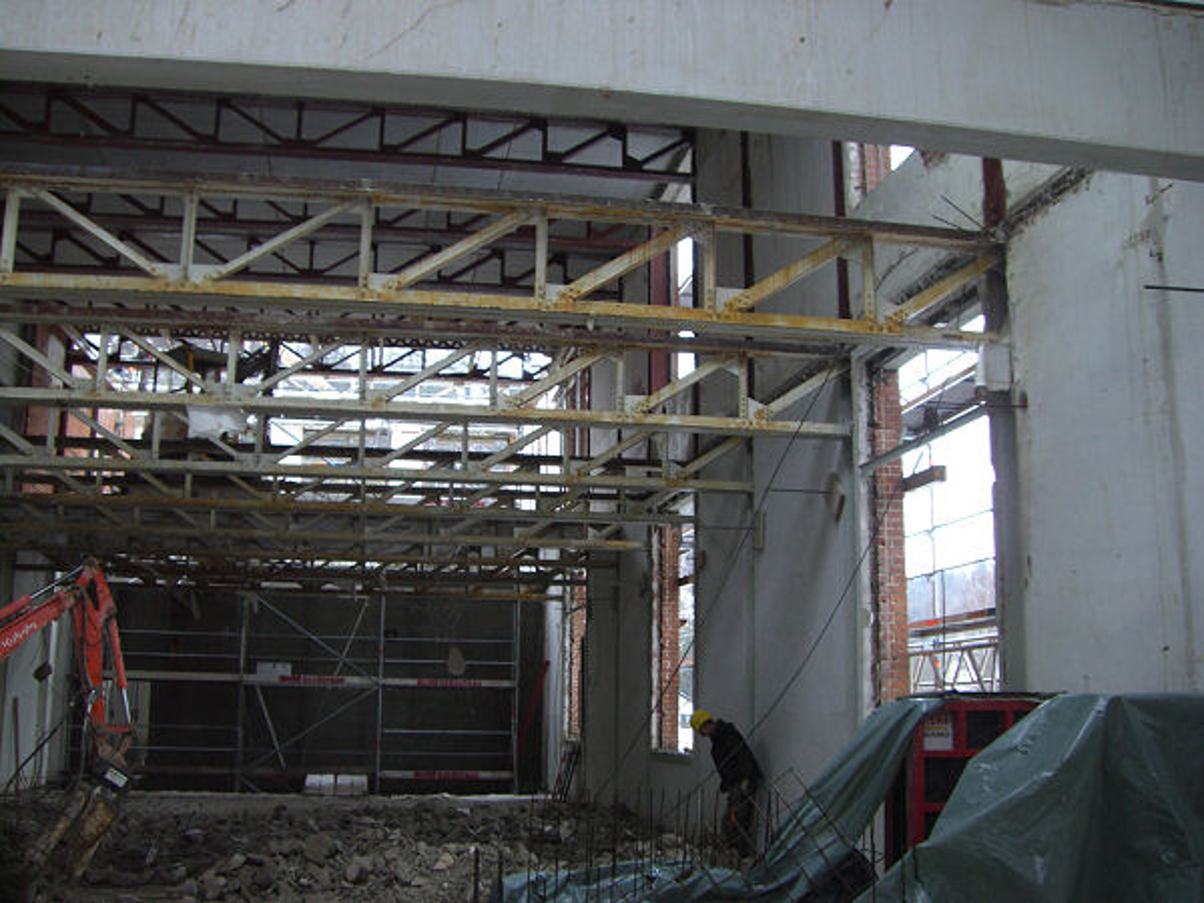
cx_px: 602
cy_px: 452
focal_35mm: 38
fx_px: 1322
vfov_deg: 37.7
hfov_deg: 49.0
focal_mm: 6.2
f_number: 2.7
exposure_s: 1/100
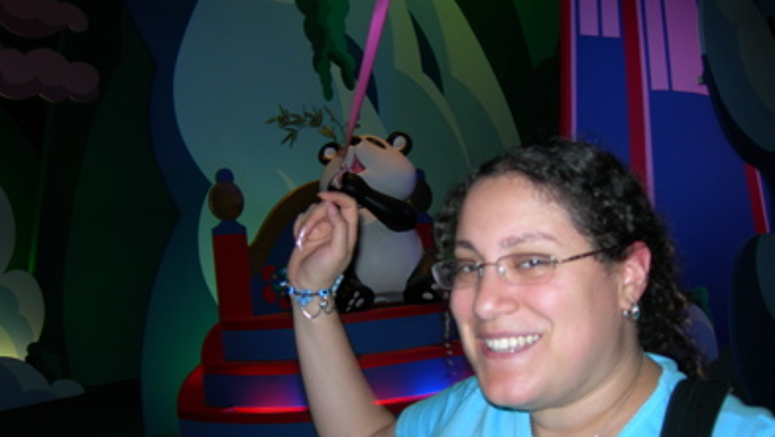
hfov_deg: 48.3
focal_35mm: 42
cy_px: 256
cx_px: 389
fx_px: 863
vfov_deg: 28.3
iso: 50
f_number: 2.8
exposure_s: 1/60.1
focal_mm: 7.8
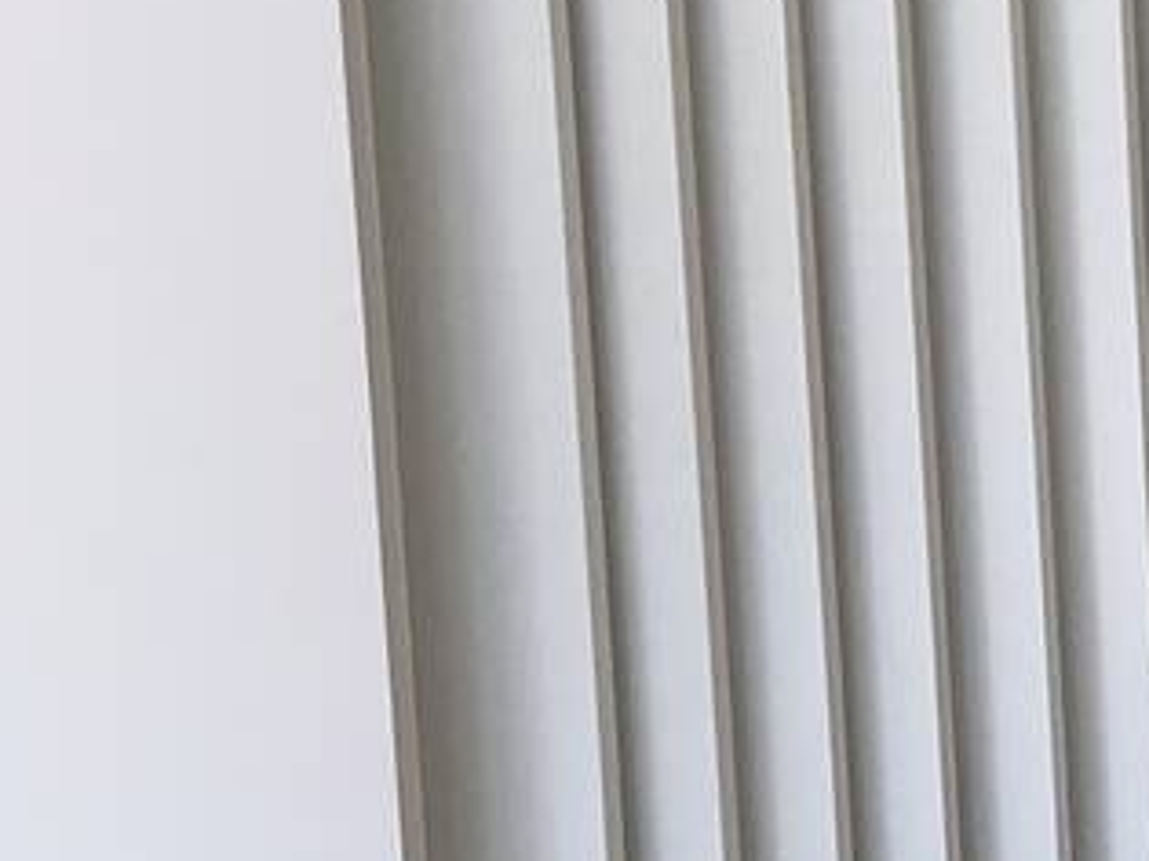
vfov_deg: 11.3
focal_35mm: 128
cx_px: 2480
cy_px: -274
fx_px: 4247
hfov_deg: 12.9
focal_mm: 4
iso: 20
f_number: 1.8
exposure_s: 1/262
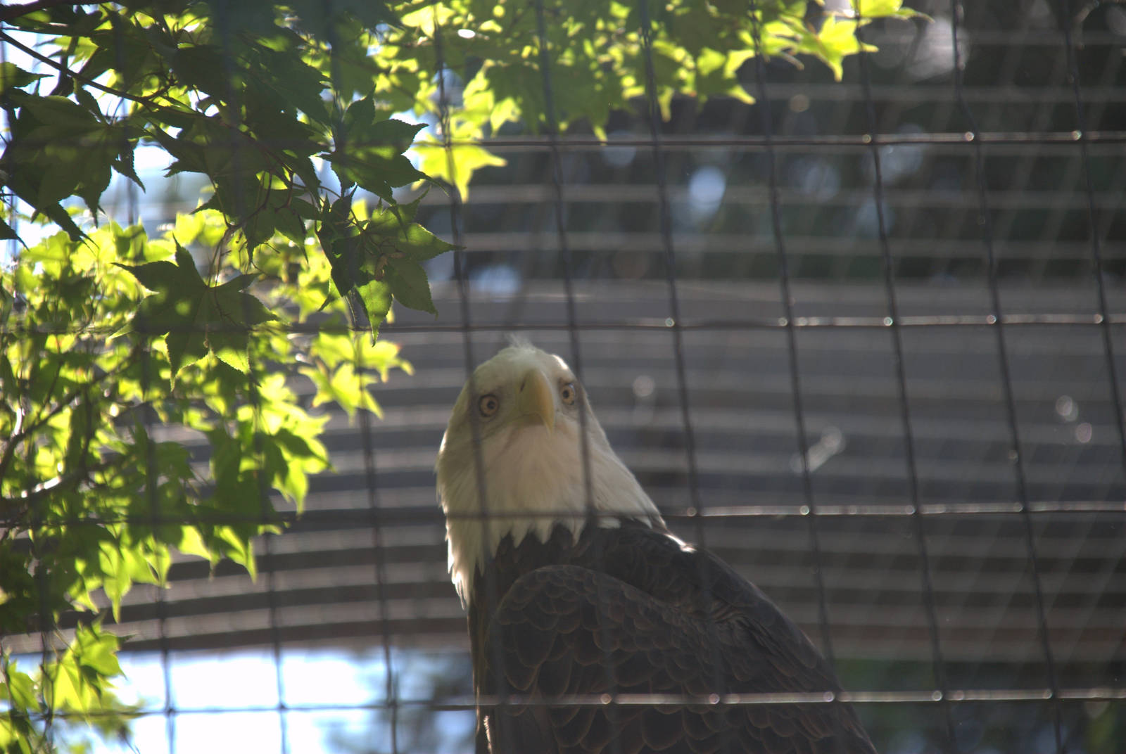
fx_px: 9397
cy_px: 377
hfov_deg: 6.9
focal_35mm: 300
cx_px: 563
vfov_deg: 4.6
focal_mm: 200
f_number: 6.3
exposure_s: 1/250
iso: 400
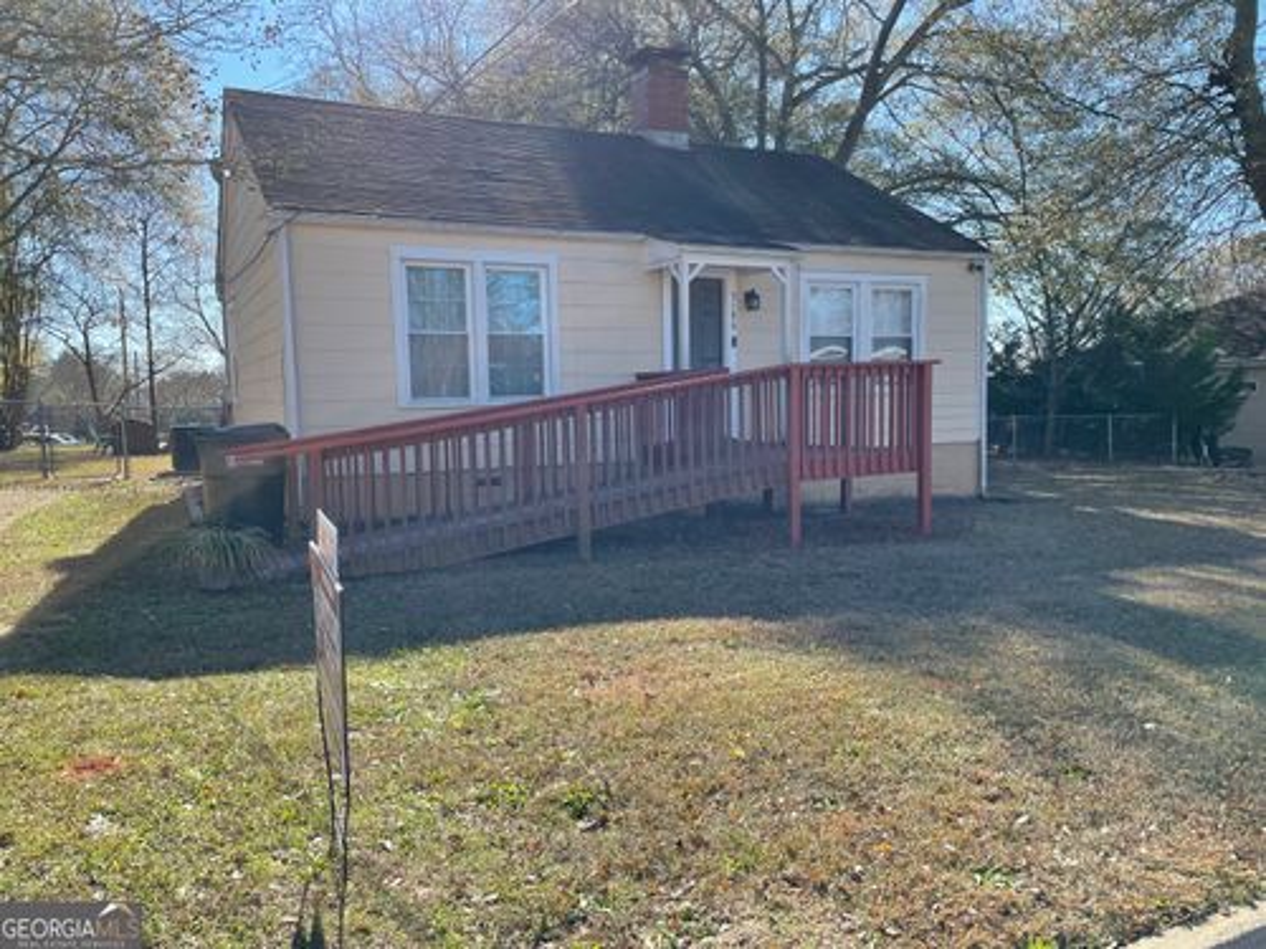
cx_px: 633
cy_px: 474
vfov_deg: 53.1
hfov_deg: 67.3
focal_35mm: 26
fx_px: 951
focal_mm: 4.2
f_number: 1.6
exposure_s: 1/1159
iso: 32
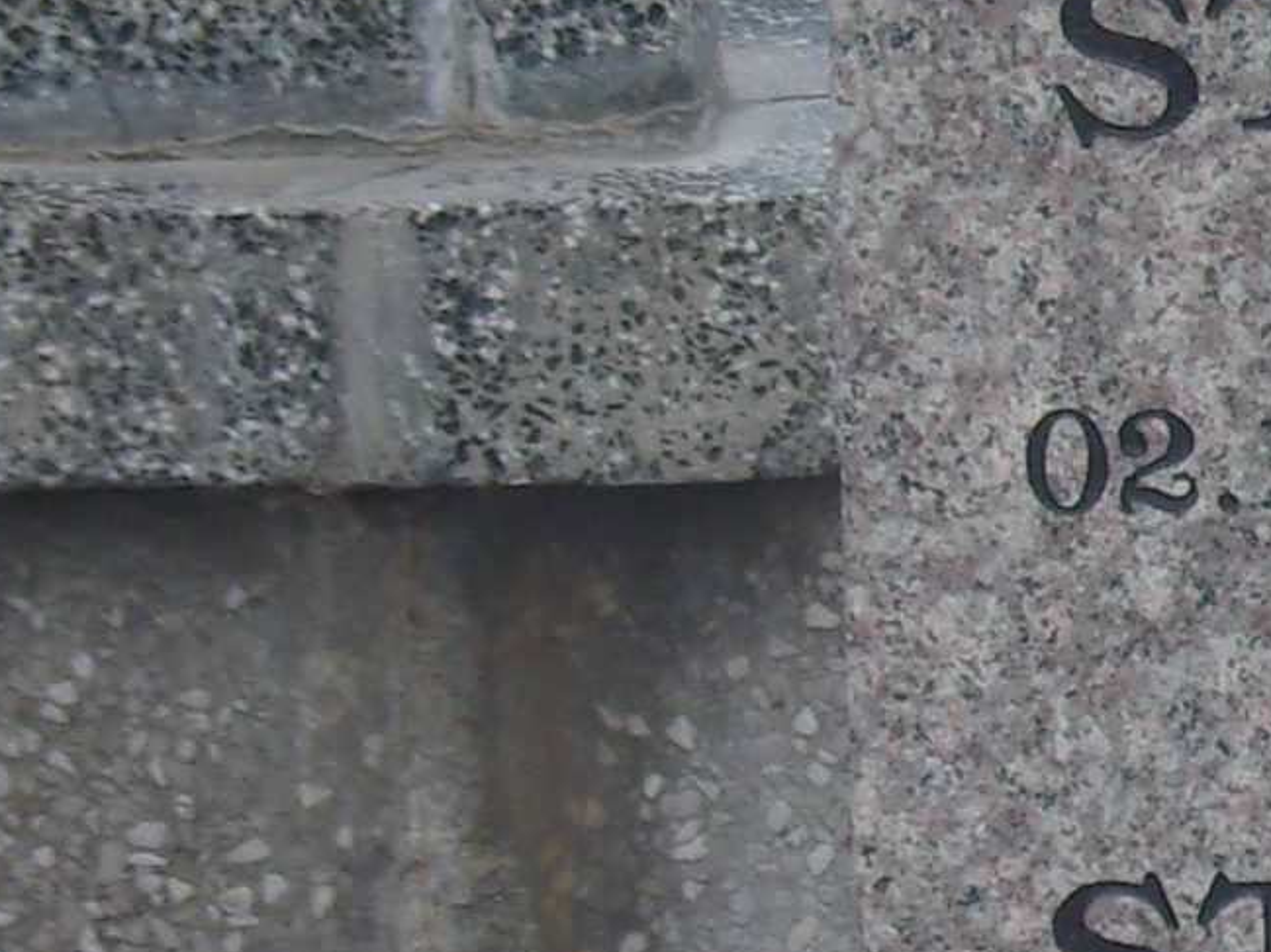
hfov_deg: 4.2
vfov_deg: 3.2
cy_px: 57
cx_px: 2828
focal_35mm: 463
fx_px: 16991
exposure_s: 1/400
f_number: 4.8
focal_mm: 19.8
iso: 100
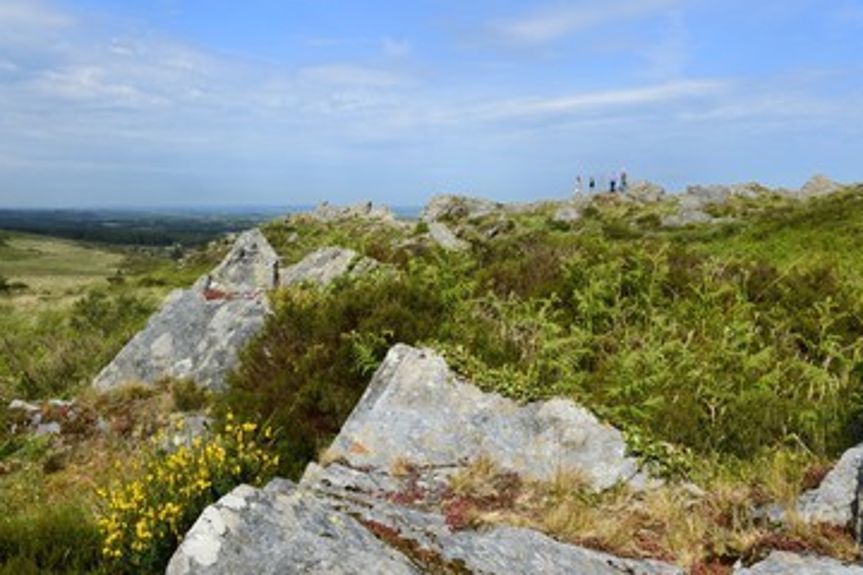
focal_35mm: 28
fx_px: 671
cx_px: 424
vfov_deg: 46.4
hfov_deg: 65.5
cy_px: 304
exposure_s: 1/200
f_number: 16
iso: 200
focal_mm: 24
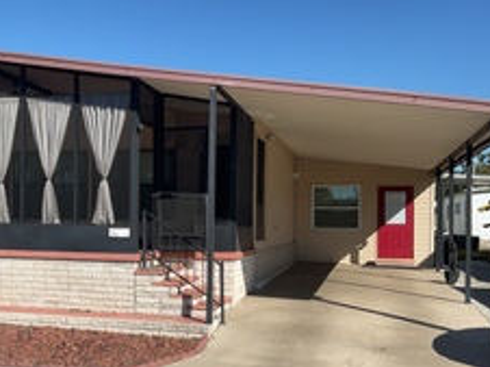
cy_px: 216
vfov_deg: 32.1
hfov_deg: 41.4
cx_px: 152
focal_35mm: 45
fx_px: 636
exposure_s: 1/2320
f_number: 1.8
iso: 16
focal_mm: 3
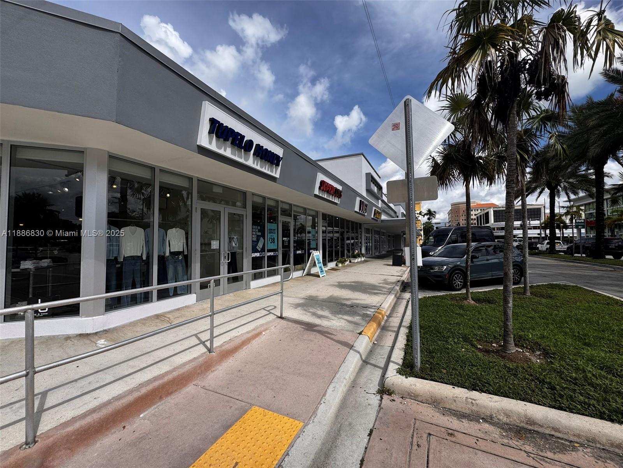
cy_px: 234
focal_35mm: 14
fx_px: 252
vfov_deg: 85.7
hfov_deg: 102.1
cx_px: 312
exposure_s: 1/2674
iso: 50
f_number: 2.2
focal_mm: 2.22
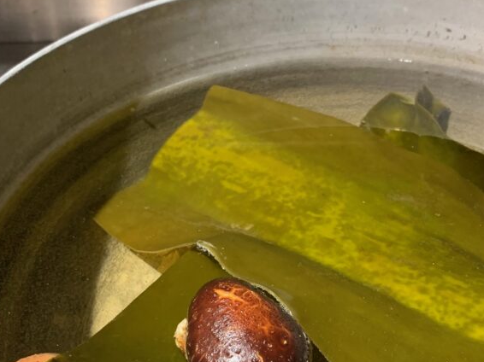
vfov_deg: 28.9
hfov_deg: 38.7
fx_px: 685
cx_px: 300
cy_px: 296
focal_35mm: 49
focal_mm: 4.25
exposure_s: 1/50
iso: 200
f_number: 1.8
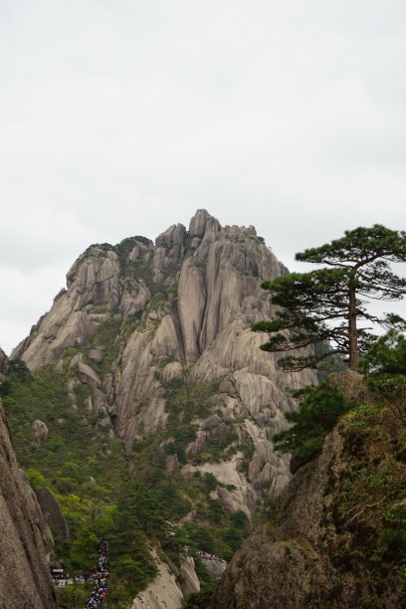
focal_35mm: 48
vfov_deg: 41.1
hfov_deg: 28.1
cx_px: 203
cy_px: 304
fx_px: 812
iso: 100
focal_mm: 48
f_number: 7.1
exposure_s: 1/60
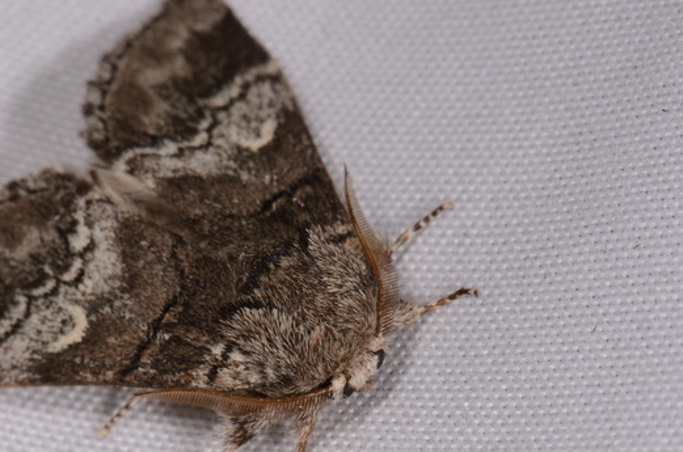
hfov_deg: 10.6
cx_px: 210
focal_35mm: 194
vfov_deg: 7.1
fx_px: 3668
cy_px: 231
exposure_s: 1/60
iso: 100
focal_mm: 85
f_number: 25
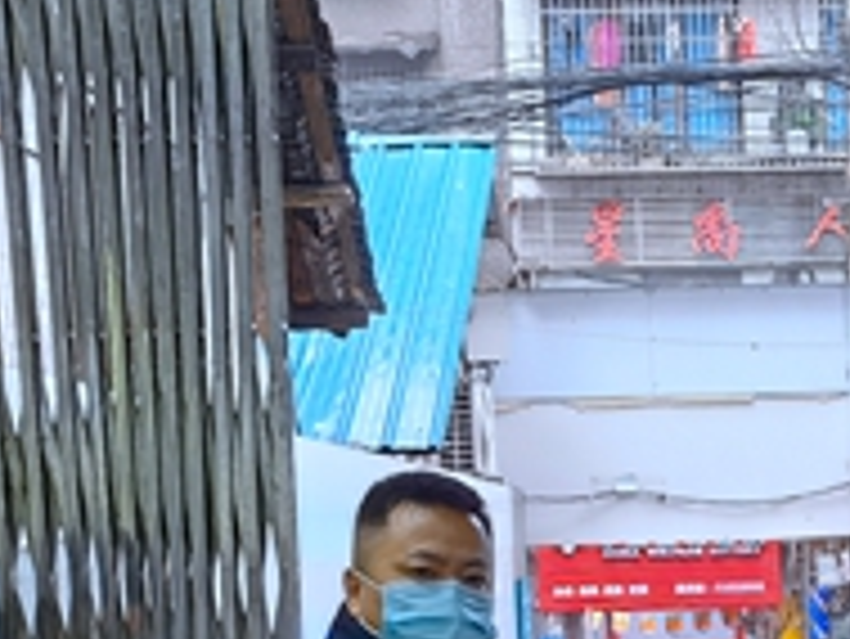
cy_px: 747
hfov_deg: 16.9
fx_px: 2826
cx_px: 774
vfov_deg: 12.6
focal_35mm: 115
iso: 125
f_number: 1.9
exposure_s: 1/50
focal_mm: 6.67
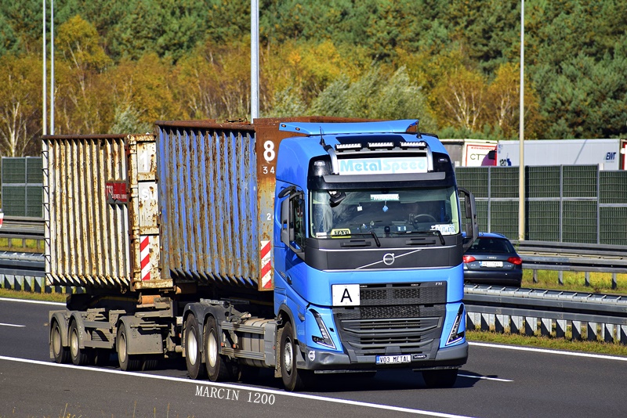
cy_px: 209
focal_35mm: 450
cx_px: 314
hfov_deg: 4.6
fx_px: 7840
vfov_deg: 3.1
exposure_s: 1/1000
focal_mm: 300
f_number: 8
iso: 400
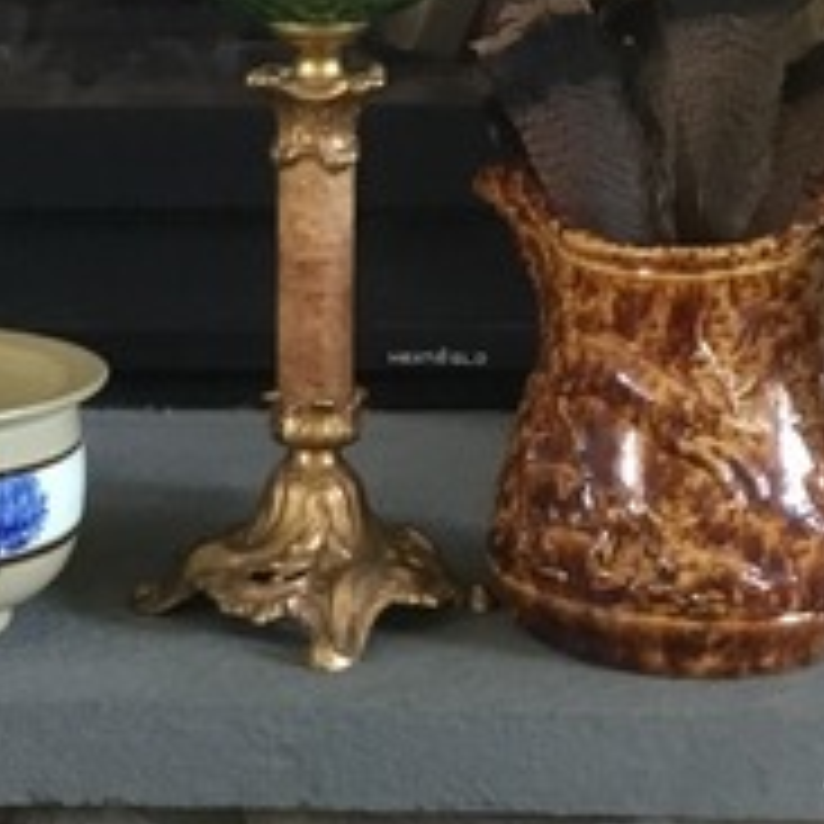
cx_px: 34
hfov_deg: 19.5
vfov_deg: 19.9
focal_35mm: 87
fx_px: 2343
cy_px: 311
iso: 200
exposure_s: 1/17
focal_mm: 3.3
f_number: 2.4
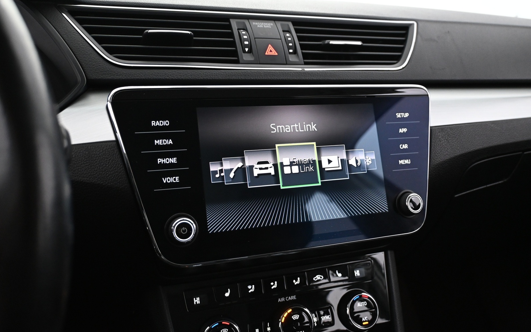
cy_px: 155
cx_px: 264
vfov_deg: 38.8
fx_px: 471
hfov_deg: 58.9
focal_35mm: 33
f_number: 4
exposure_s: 1/30
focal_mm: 21
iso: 2500
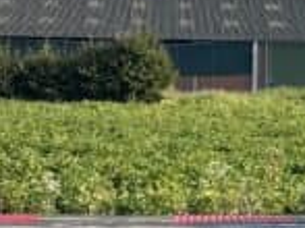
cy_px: 232
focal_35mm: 167
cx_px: 195
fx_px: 1470
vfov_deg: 8.8
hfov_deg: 11.8
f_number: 1.78
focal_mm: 6.76
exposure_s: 1/1395
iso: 80
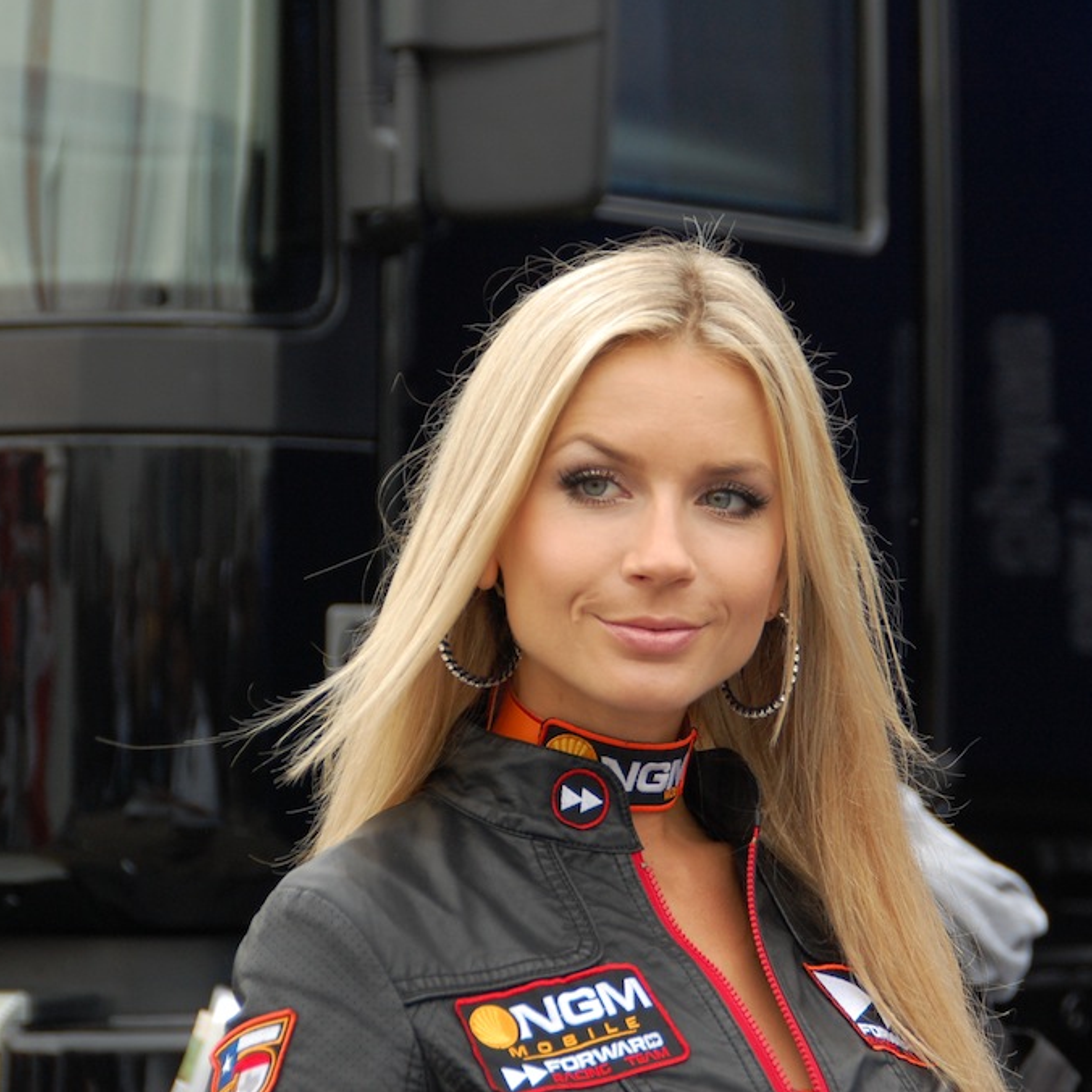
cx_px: 638
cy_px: 544
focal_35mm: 166
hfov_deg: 10.5
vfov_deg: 10.5
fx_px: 5925
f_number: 5.6
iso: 400
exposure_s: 1/500
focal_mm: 86
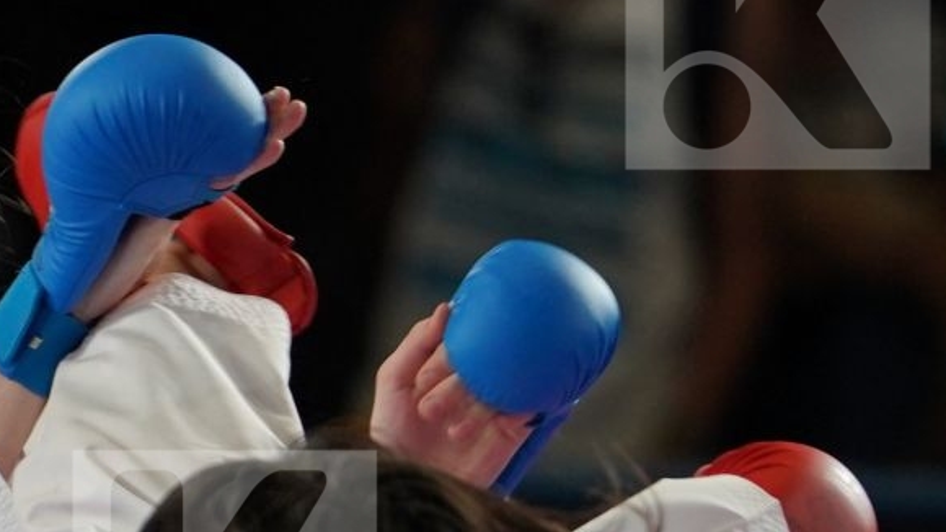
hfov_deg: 2.2
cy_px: 599
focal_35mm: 975
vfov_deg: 1.2
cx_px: -328
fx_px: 24453
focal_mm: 200
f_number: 2.8
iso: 800
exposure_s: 1/1000
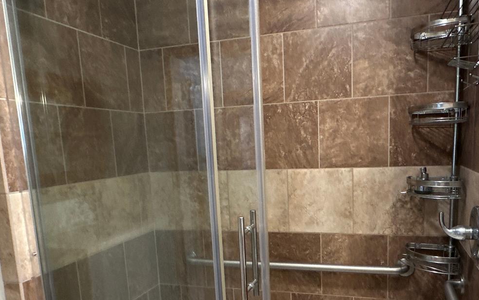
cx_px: 265
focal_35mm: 31
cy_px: 209
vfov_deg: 39.9
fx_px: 405
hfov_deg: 61.1
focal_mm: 2.22
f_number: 2.2
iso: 500
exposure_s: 1/60
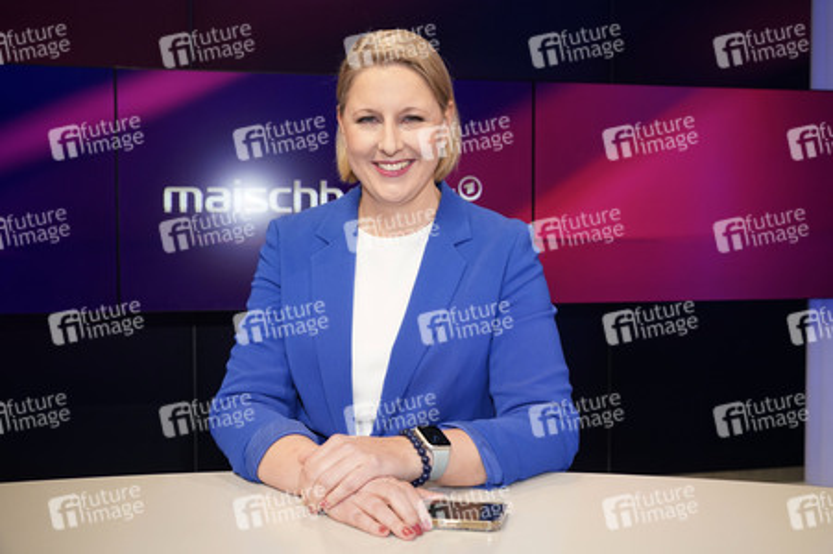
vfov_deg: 36.8
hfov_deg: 53.2
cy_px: 277
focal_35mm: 36
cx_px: 416
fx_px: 832
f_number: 5
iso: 2000
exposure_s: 1/160
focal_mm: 36
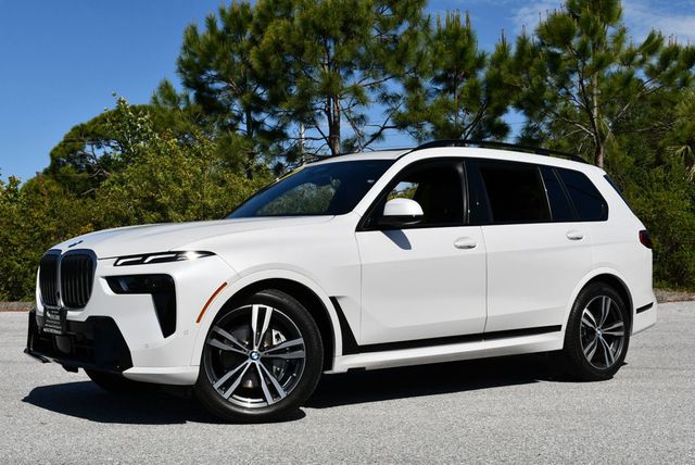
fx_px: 927
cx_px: 348
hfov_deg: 41.1
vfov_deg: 28.1
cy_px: 232
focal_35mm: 48
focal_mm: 24
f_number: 10
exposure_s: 1/400
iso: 100
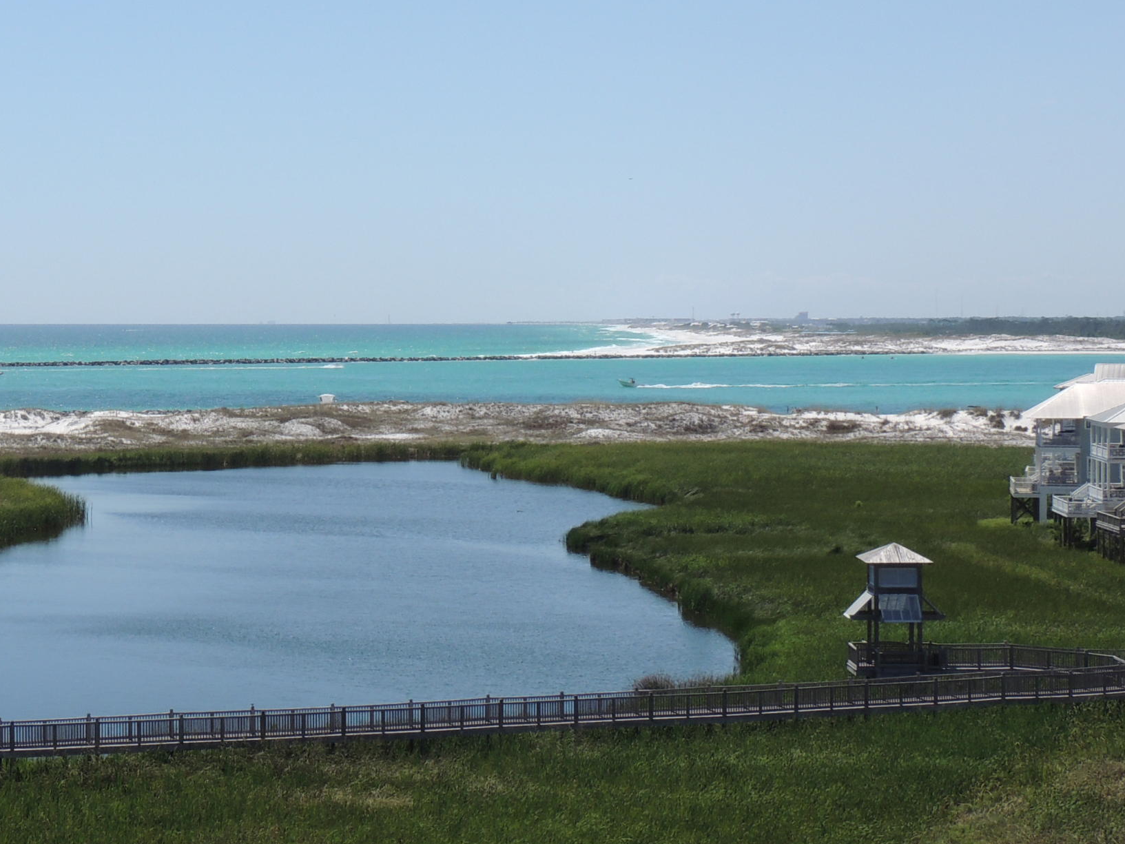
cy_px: 327
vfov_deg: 18.6
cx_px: 211
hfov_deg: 24.3
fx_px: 2568
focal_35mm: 79
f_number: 3.8
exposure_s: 1/1250
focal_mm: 7.6
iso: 100
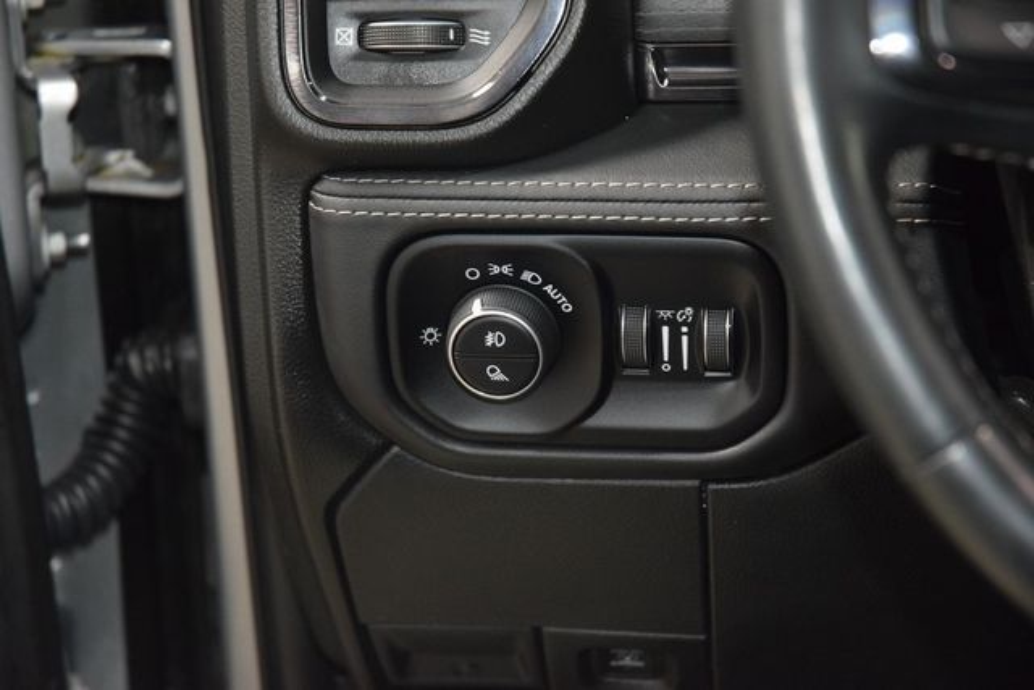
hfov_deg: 19.5
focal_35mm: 105
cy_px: 345
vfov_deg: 13.0
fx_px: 3016
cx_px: 517
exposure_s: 1/40
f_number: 4.5
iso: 2800
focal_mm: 70
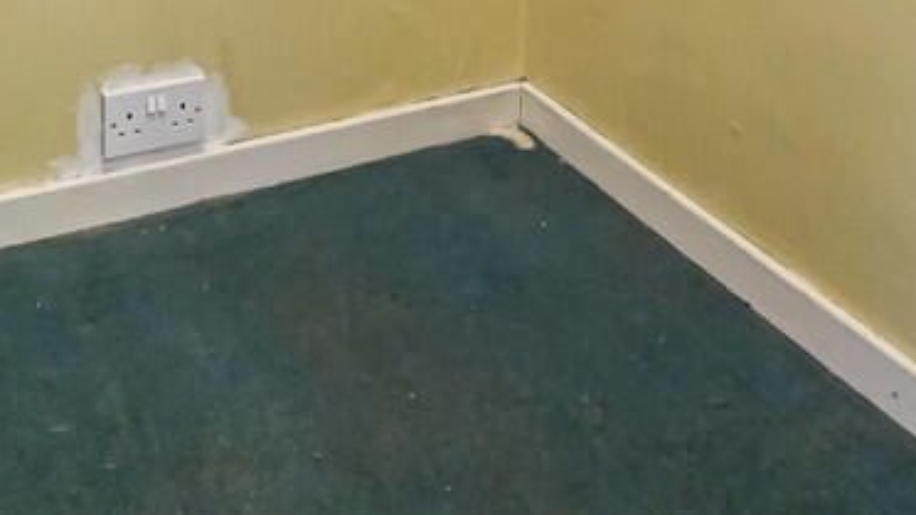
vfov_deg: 20.5
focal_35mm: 42
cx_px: 332
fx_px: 1020
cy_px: -397
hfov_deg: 47.8
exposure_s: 1/60
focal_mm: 7
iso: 2500
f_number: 4
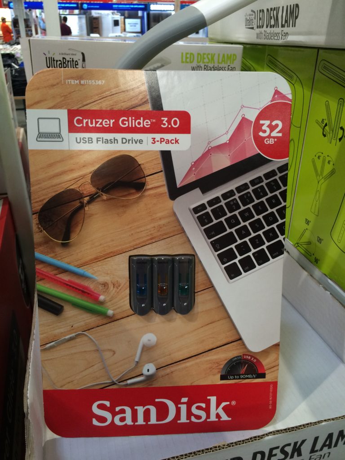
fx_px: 385
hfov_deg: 48.2
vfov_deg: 61.7
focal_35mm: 29
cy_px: 230
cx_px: 172
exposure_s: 1/30
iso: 64
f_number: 2.2
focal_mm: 4.15
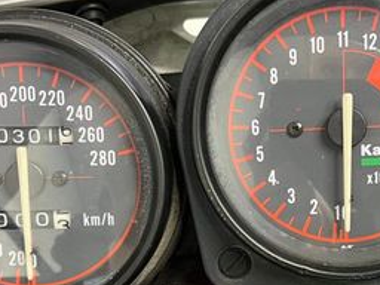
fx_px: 714
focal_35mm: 65
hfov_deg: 29.6
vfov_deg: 22.3
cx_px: 254
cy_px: 233
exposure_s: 1/33
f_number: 1.6
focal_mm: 5.1
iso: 400
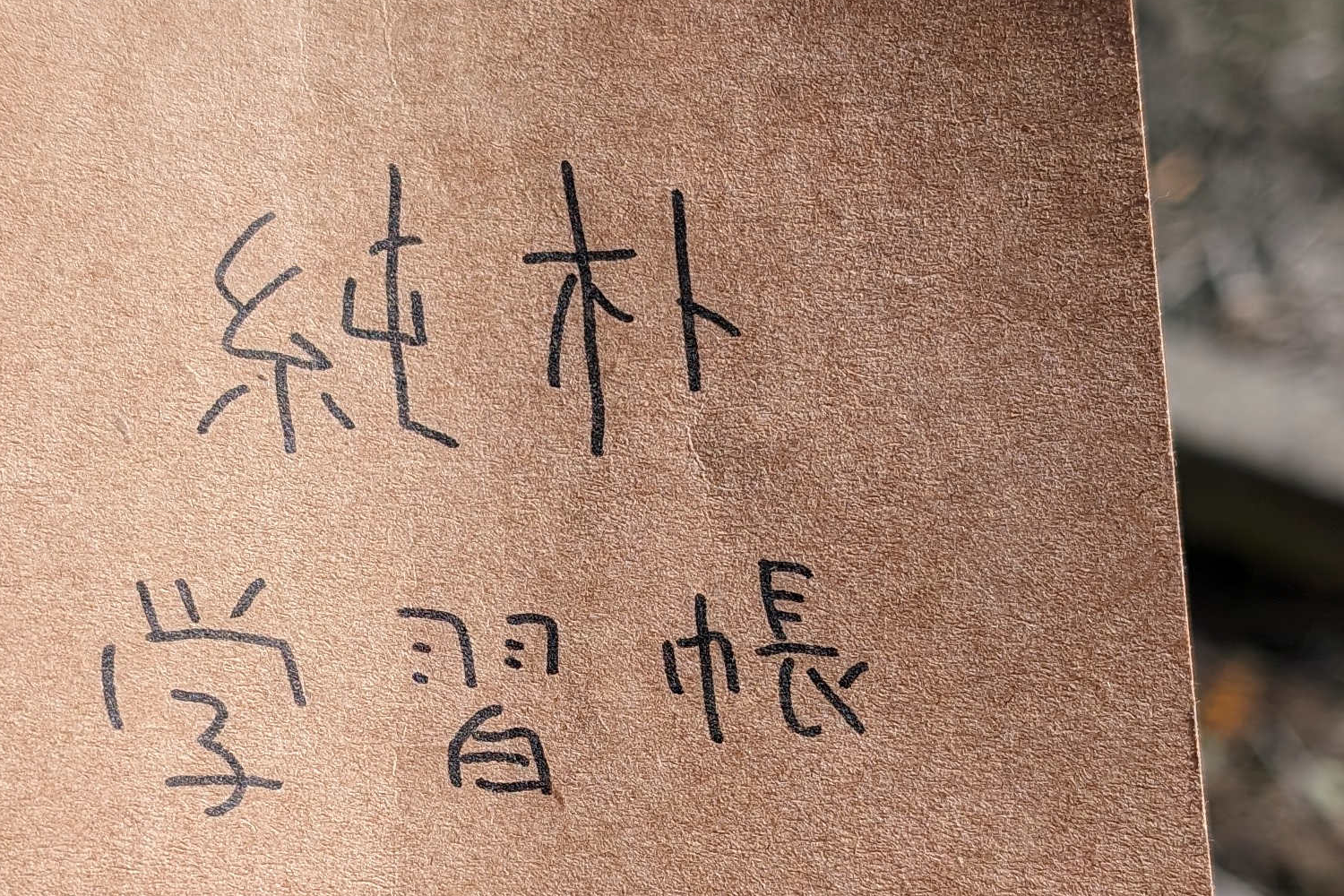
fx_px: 2538
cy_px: 575
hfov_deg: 29.6
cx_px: 585
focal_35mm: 68
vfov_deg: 20.0
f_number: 1.68
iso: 21
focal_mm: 6.9
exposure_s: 1/1689
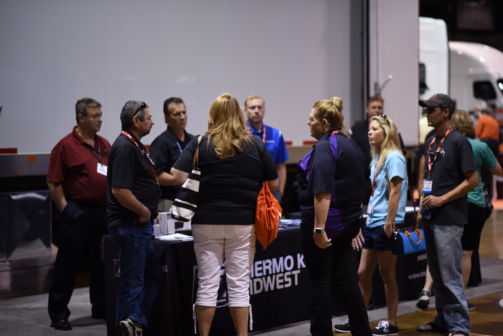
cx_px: 252
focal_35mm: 85
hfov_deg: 23.9
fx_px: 1188
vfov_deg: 16.1
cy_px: 168
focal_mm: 85
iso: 400
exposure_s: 1/125
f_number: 1.8
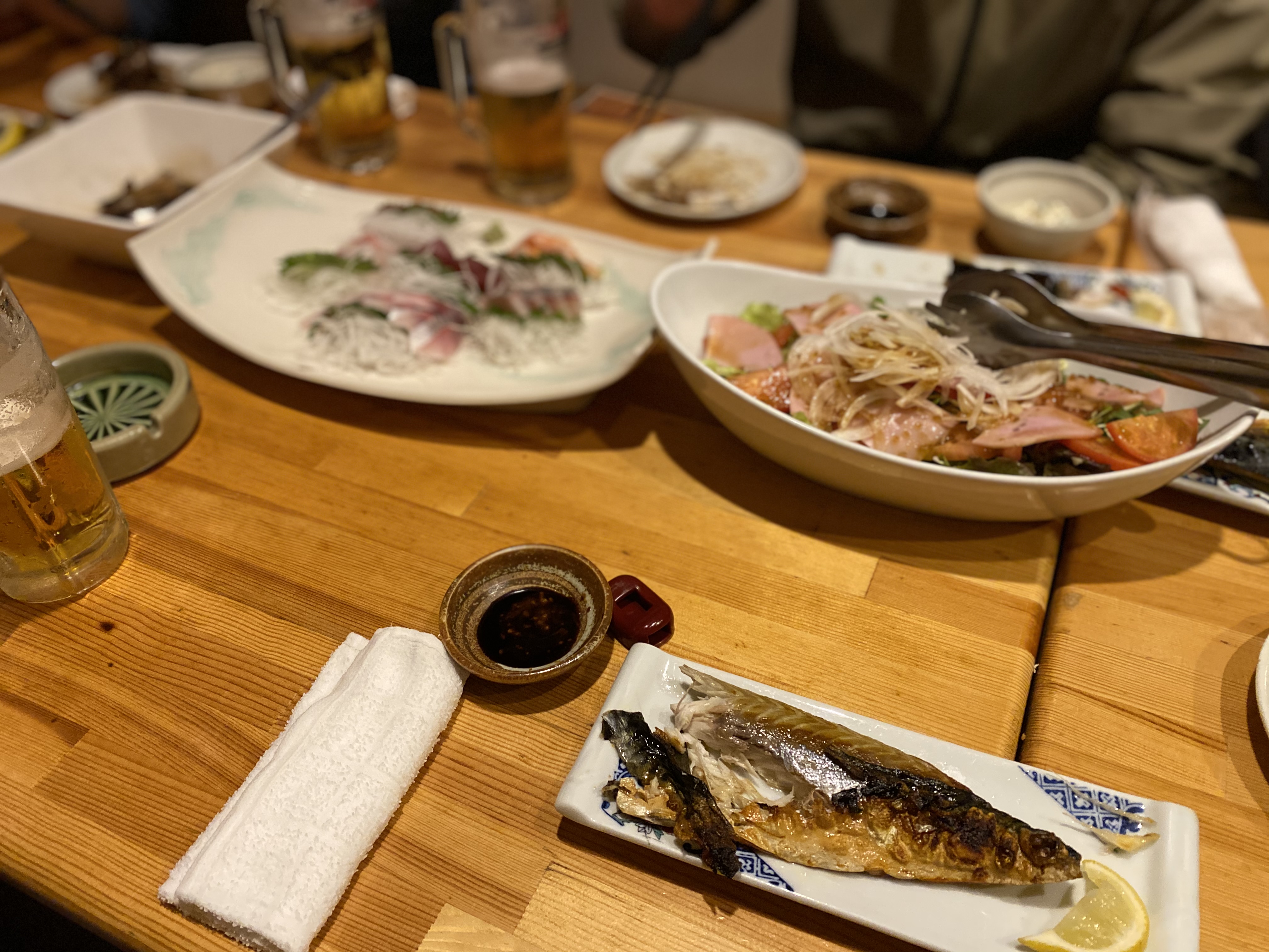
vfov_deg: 53.1
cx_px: 634
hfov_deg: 67.3
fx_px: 953
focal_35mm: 26
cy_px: 476
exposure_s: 1/58
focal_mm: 4.25
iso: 500
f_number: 1.8
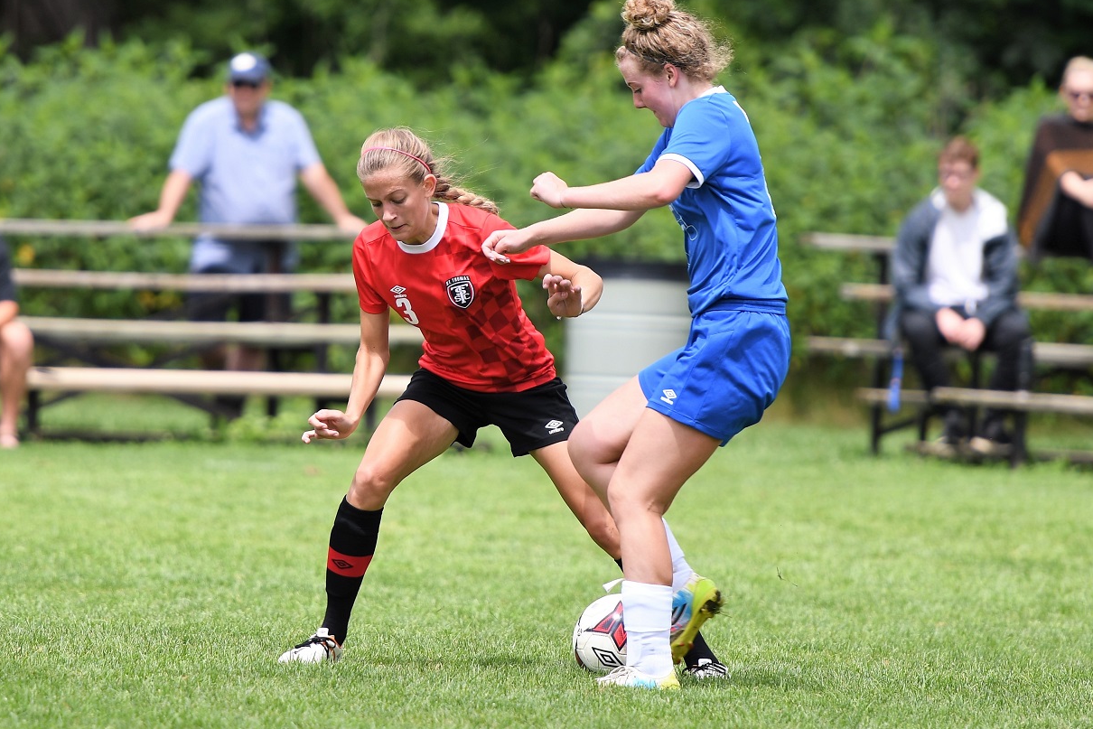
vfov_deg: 4.4
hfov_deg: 6.7
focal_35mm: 309
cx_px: 544
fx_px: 9382
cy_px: 356
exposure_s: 1/1000
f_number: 2.8
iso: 100
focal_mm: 200
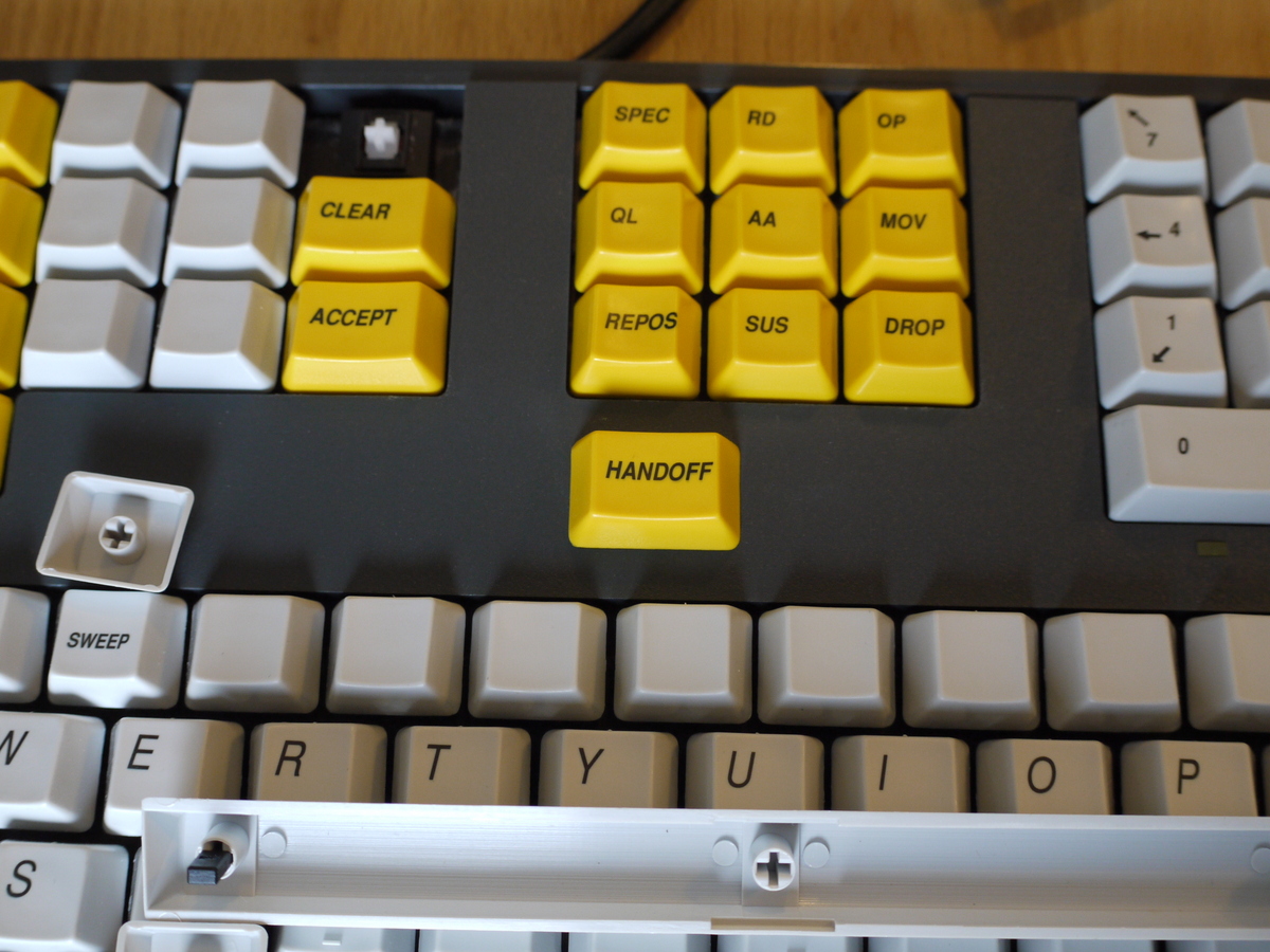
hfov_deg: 44.8
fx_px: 1541
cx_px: 635
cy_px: 476
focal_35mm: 42
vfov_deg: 34.3
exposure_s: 1/30
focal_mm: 21
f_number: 4.5
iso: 400
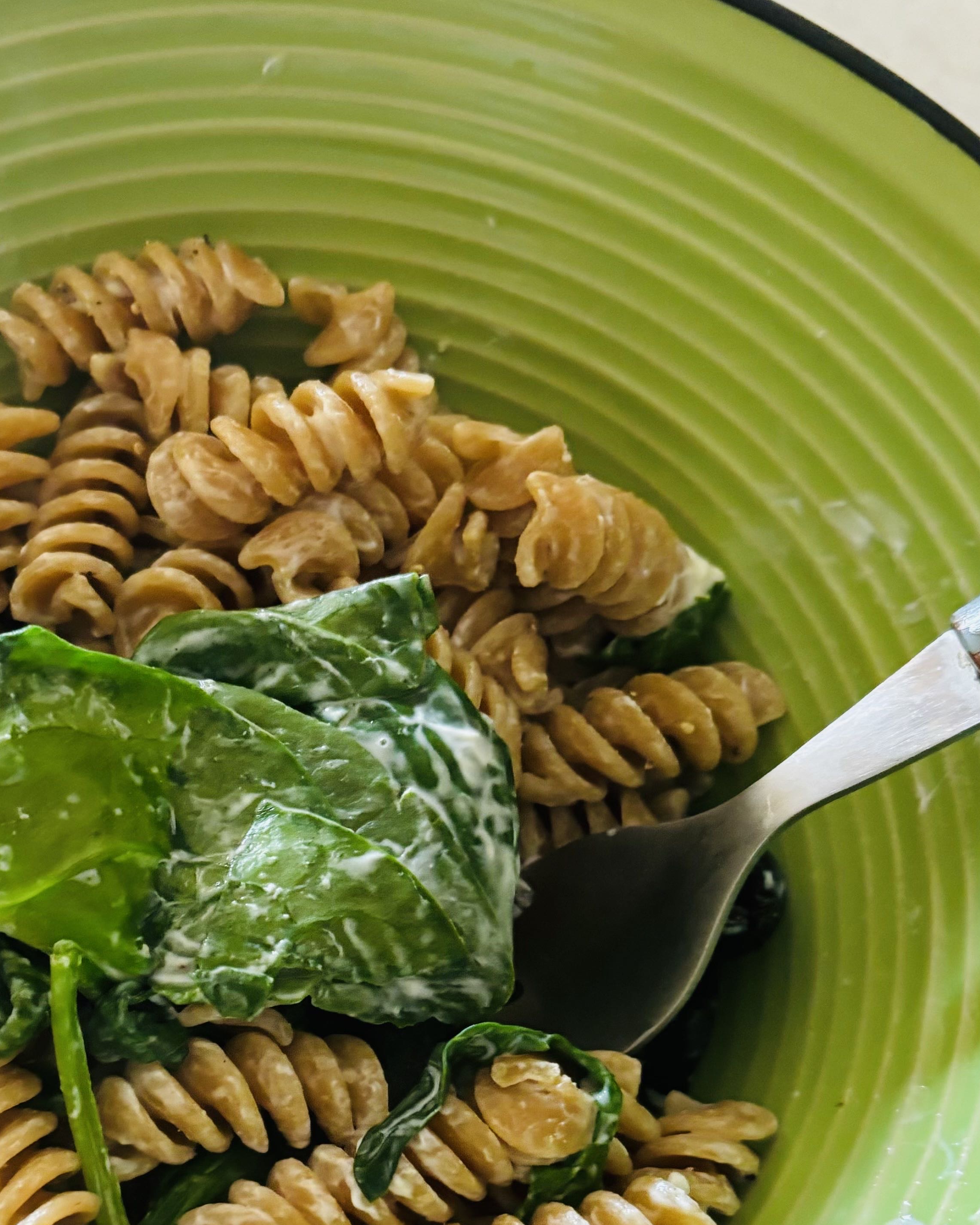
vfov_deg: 36.2
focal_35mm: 51
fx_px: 1849
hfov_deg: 29.3
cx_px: 267
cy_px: 845
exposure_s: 1/50
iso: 500
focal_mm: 5.96
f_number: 1.6
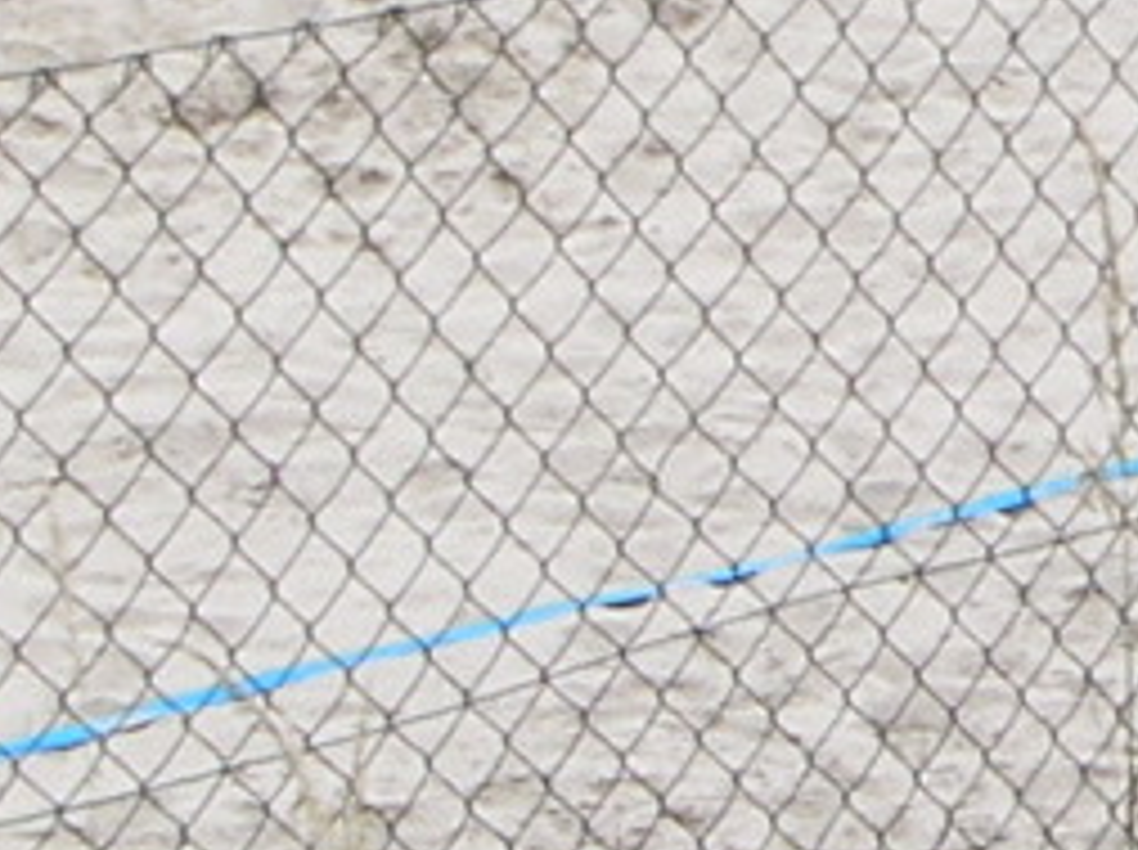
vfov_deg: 6.4
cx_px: 1147
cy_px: -418
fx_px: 7485
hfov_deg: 8.6
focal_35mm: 228
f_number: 4
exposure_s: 1/250
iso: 50
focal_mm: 6
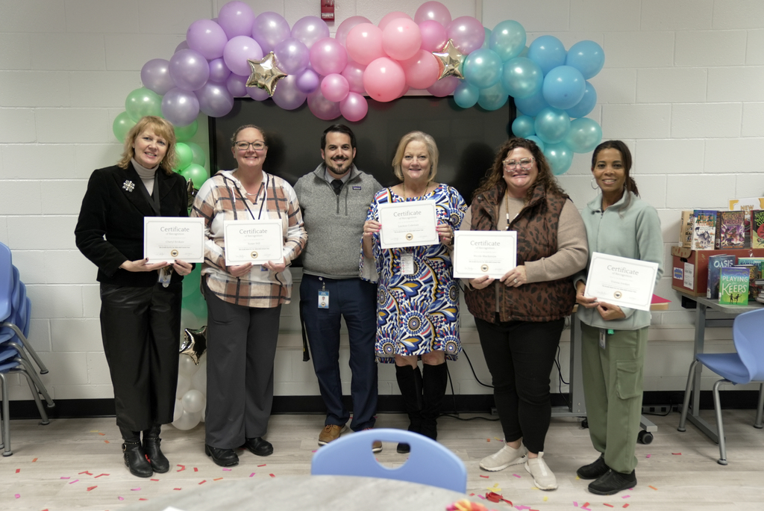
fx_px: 701
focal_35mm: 33
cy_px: 256
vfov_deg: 40.0
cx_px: 382
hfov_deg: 57.2
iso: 640
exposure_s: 1/125
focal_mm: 33
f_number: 2.8
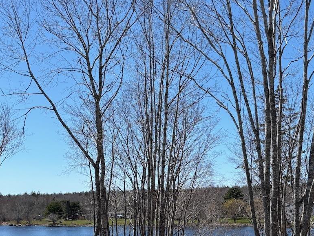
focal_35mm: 54
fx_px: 490
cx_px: 189
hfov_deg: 35.4
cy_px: 198
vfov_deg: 26.4
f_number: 1.6
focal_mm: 5.96
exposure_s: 1/3311
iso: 50
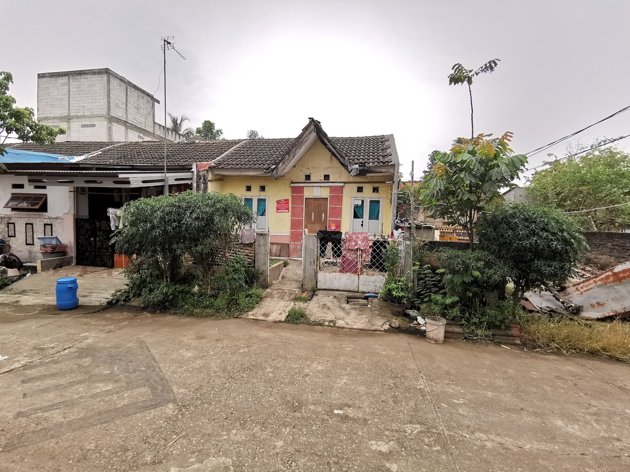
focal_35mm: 16
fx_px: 291
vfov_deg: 78.1
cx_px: 315
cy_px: 236
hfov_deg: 94.5
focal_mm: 2.35
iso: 50
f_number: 2.2
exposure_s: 1/375
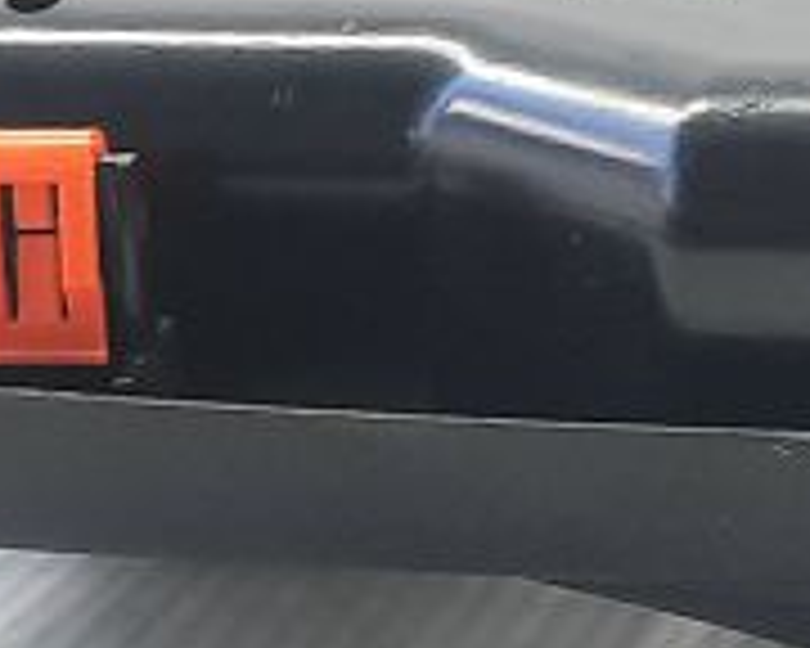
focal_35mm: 163
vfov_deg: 9.5
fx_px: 3908
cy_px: 302
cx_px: 1134
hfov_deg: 11.4
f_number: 2
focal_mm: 4.6
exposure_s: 1/50
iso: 160
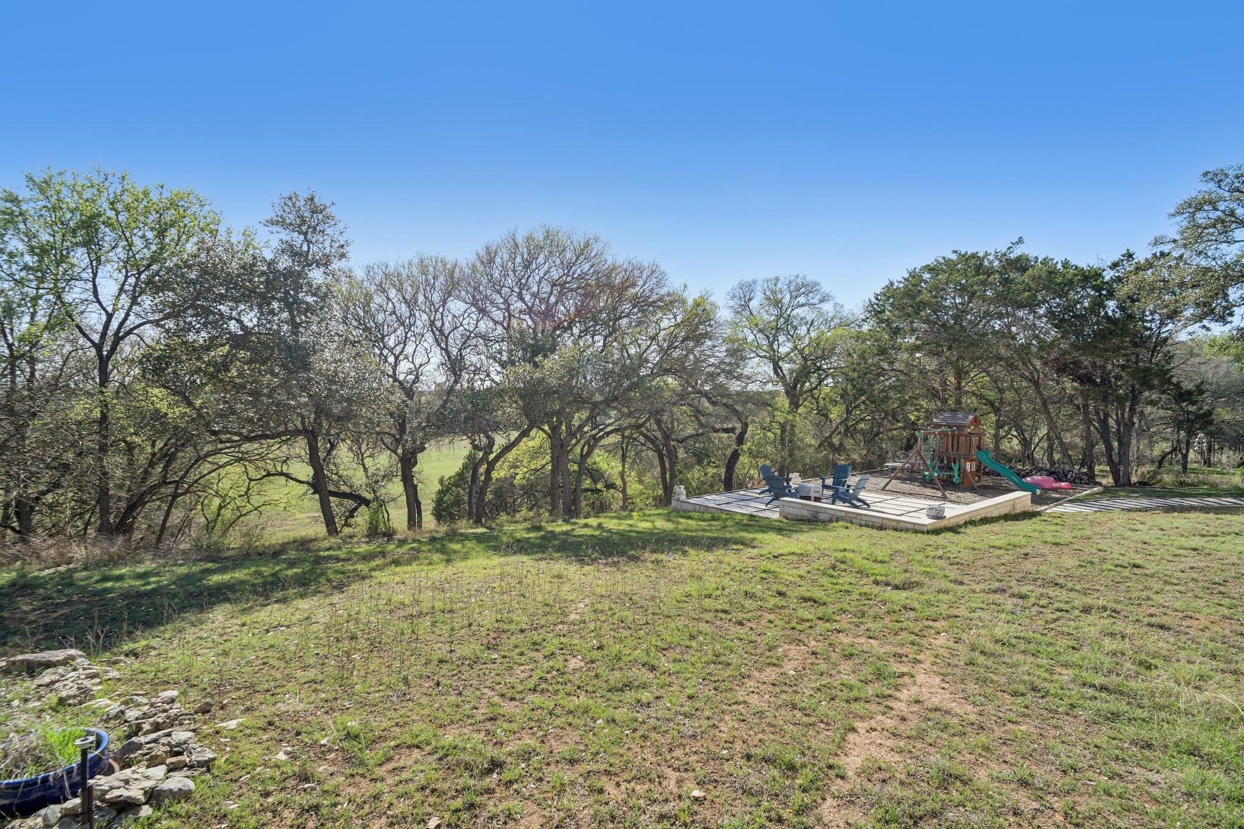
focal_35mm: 15
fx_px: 518
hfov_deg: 100.4
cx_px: 622
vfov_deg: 77.3
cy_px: 414
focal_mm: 10
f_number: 8
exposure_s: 1/500
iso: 400
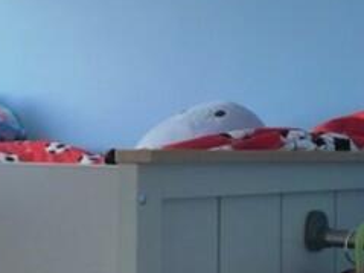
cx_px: -49
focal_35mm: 60
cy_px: 152
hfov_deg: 28.8
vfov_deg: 24.4
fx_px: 631
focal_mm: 7
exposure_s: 1/125
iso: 200
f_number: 4.5
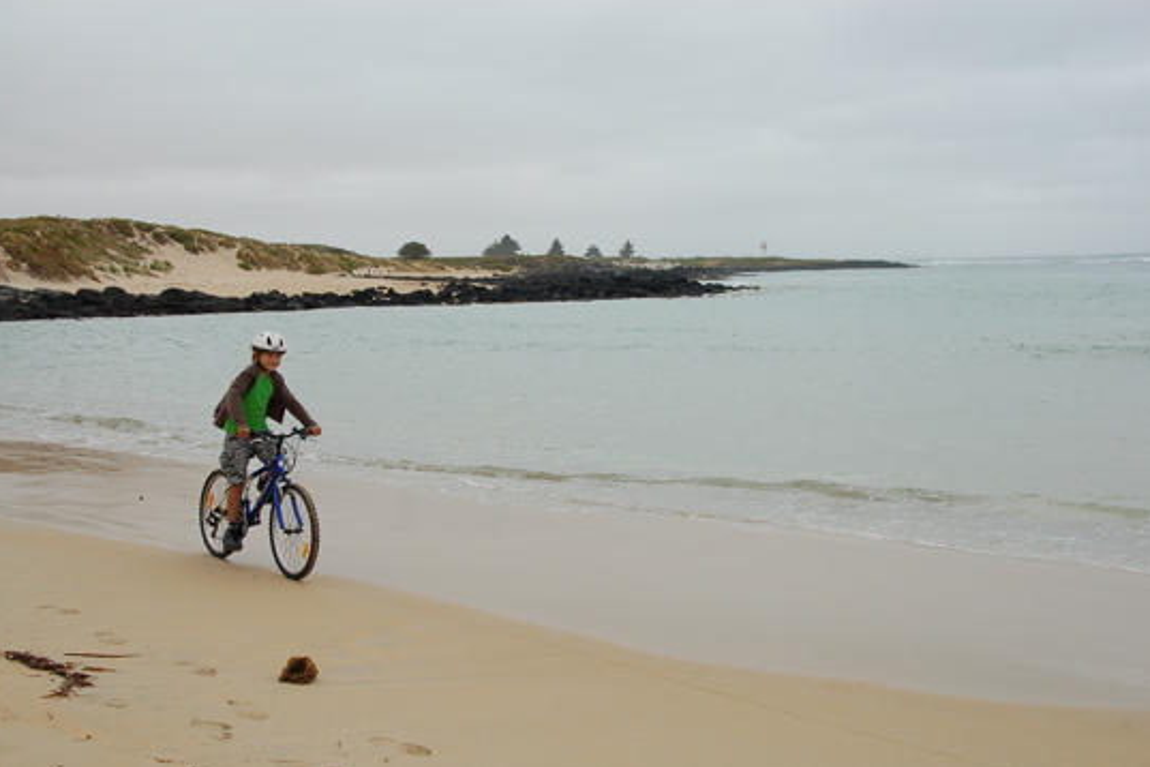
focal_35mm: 43
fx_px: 1374
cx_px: 568
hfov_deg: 45.4
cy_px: 384
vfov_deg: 31.2
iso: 200
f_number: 10
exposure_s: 1/400
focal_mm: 28
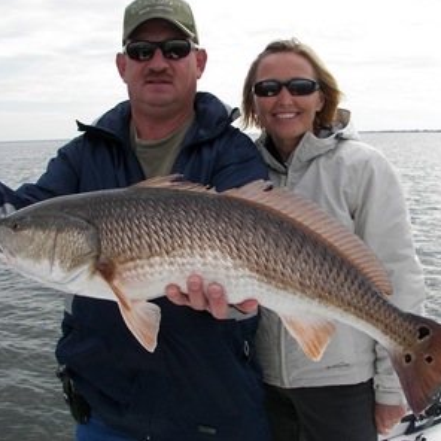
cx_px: 220
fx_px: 620
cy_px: 219
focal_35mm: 43
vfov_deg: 39.2
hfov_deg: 39.2
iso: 50
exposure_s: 1/500
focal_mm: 6
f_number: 4
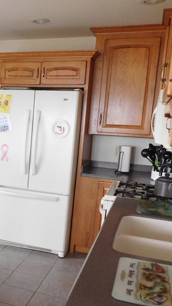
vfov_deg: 45.3
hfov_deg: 24.2
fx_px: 365
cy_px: 182
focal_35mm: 45
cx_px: -32
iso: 280
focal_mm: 4
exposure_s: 1/30
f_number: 3
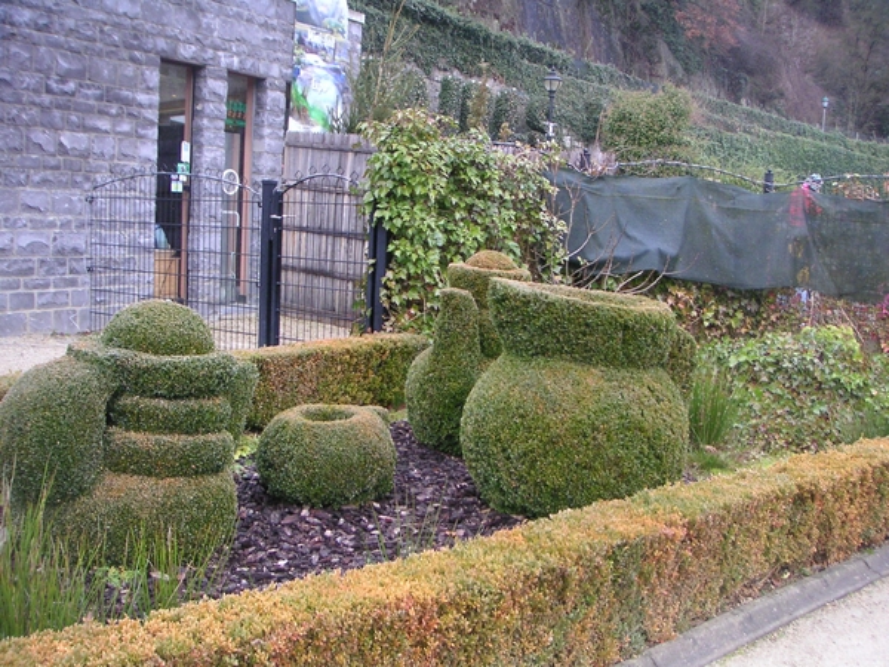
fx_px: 976
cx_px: 444
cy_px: 334
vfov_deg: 37.7
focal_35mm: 38
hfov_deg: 49.0
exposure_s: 1/45
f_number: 2.8
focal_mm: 6
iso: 100
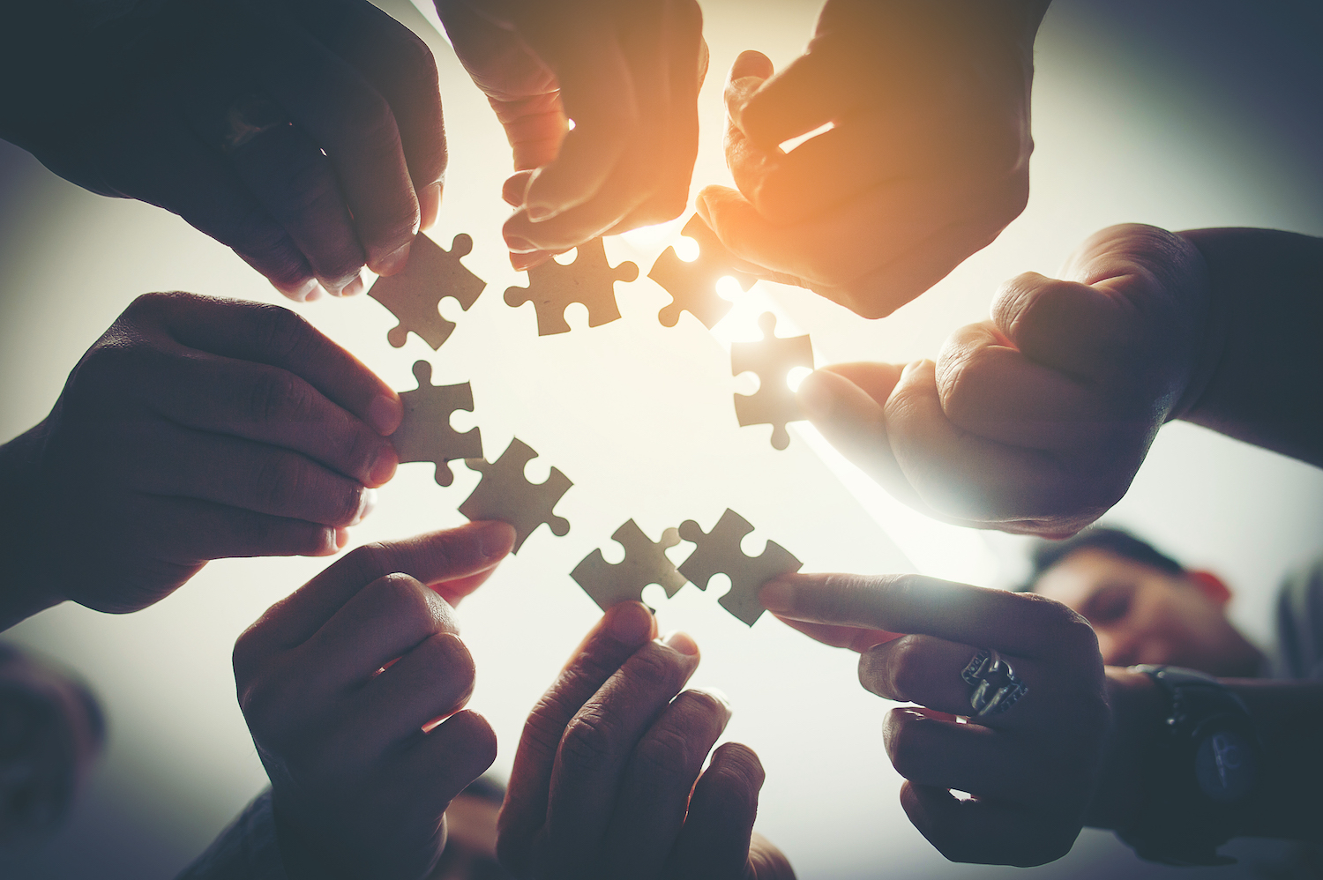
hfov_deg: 65.5
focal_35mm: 28
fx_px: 1028
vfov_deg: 46.3
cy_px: 440
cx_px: 662
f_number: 2.8
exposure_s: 1/160
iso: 320
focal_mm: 28
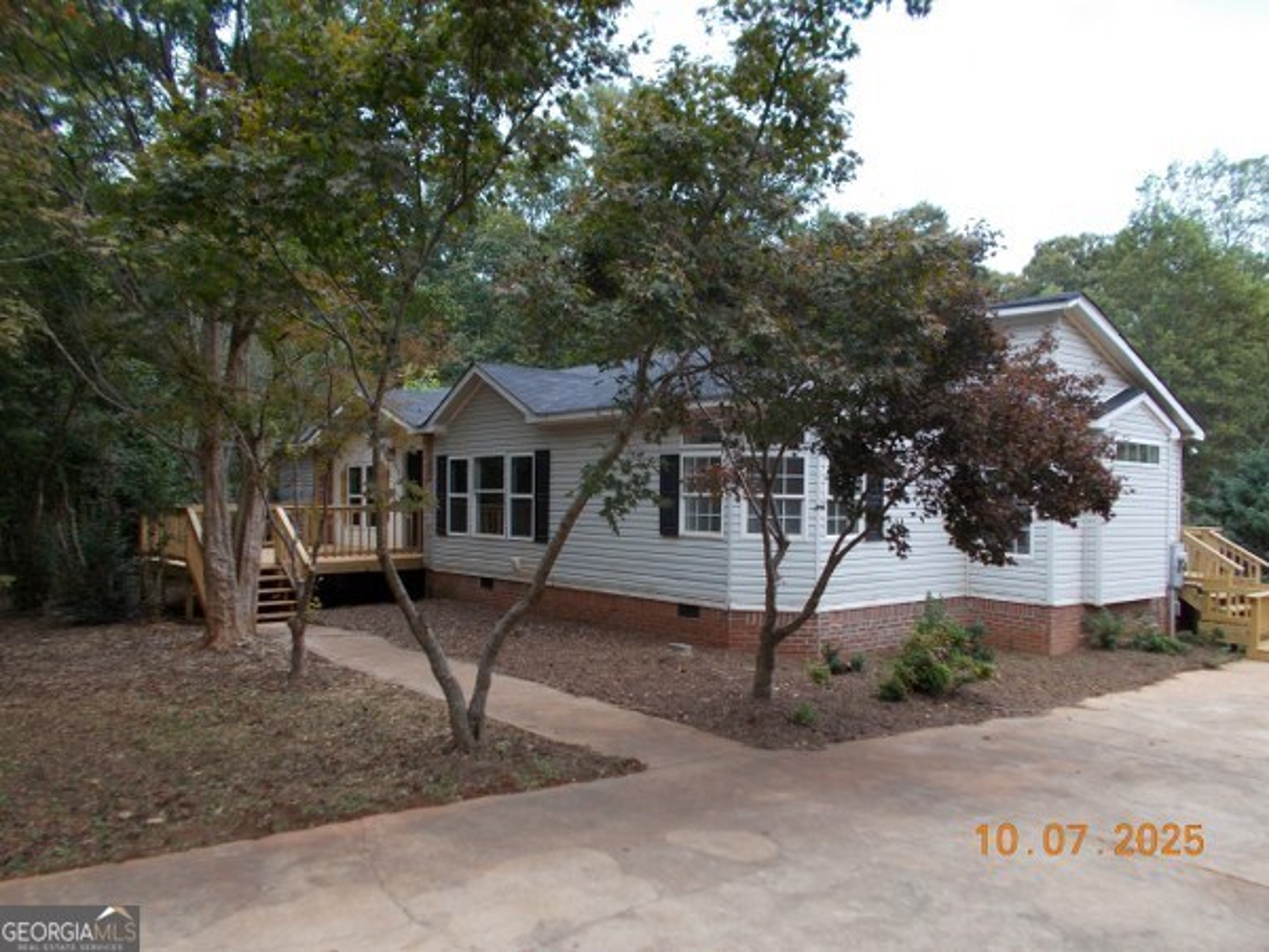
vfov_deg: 53.1
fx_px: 953
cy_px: 476
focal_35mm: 26
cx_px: 634
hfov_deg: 67.3
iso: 80
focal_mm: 4.6
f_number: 3.2
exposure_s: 1/125
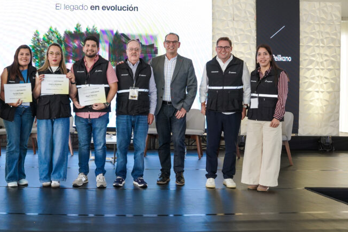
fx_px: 367
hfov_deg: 49.0
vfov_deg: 35.0
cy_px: 104
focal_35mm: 38
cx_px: 93
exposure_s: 1/100
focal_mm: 24
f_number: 5.6
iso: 1000
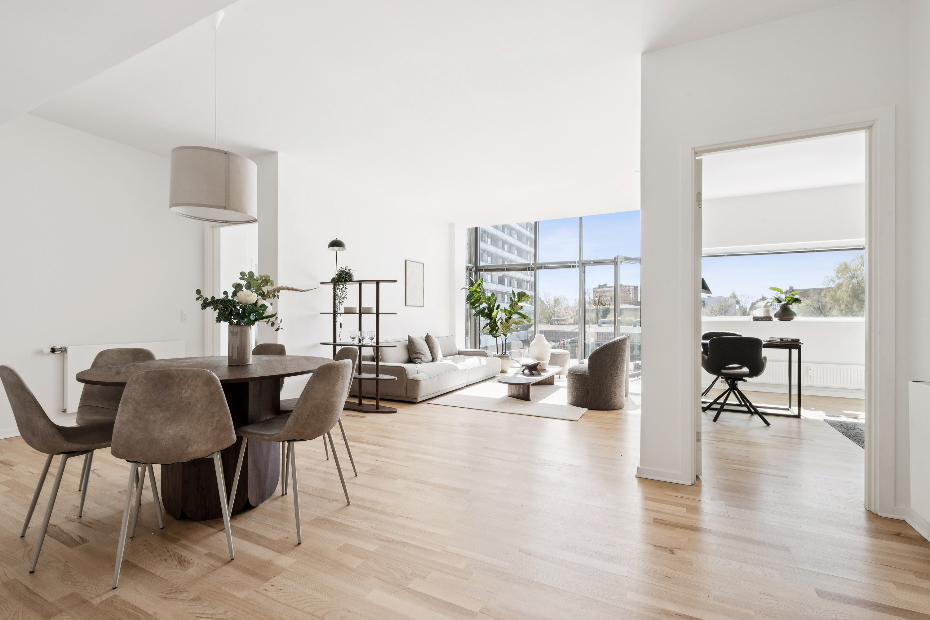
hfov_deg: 96.7
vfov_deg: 73.7
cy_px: 310
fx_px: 413
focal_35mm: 16
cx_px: 465
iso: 400
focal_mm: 16
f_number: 13
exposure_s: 1/60
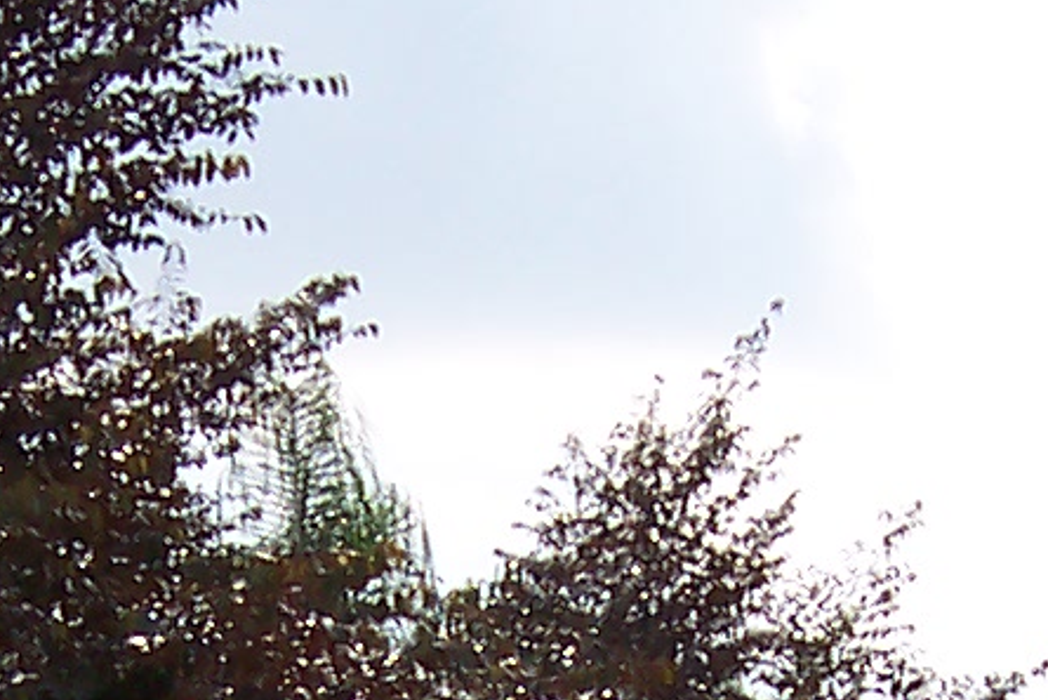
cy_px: 1372
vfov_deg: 7.7
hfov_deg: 12.0
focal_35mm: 171
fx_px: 4979
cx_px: 440
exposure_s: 1/500
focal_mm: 5.6
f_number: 5.6
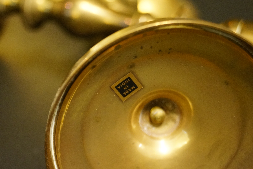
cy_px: 84
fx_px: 587
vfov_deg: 16.4
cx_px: 128
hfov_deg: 24.3
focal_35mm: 84
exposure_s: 1/15
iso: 3200
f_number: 5.6
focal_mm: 55
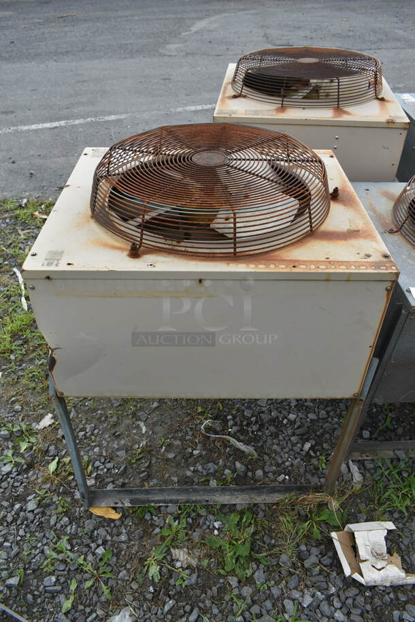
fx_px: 466
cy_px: 311
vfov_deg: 67.3
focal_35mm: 27
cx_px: 208
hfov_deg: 48.0
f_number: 7.1
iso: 100
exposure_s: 1/200
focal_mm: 18
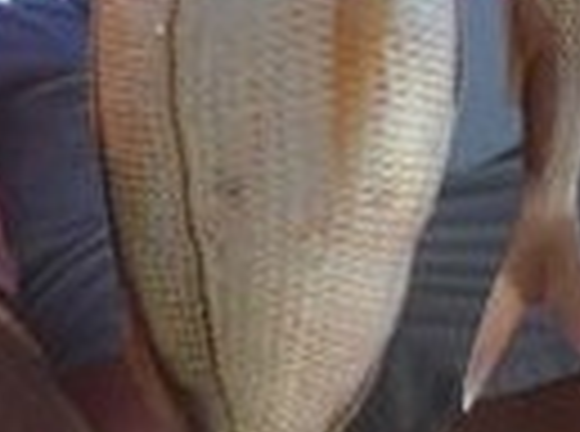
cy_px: -302
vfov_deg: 10.3
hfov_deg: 14.3
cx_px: 85
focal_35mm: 137
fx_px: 2289
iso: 100
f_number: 3.3
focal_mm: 4.9
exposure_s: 1/1000
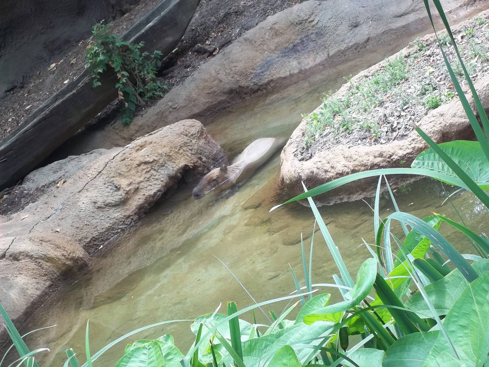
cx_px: 244
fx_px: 1356
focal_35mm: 96
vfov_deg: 15.4
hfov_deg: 20.4
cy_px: 184
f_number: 5.2
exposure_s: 1/60
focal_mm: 17.1
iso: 80
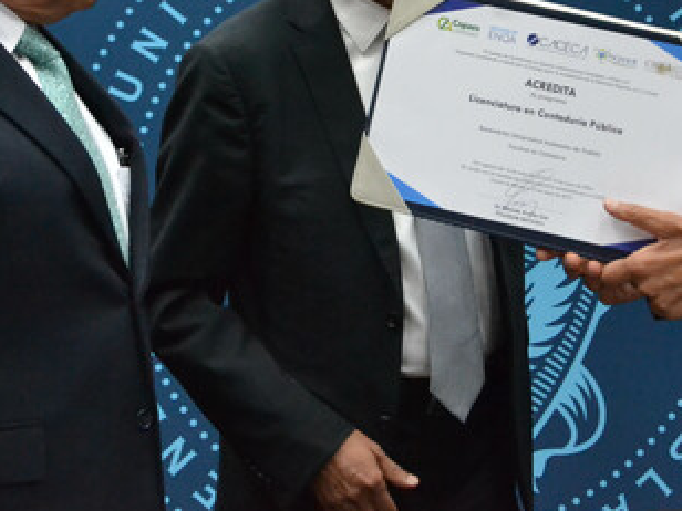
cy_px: 61
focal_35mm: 90
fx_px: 1773
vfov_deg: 16.2
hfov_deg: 21.7
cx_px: 421
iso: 3200
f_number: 5.6
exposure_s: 1/100
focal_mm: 30
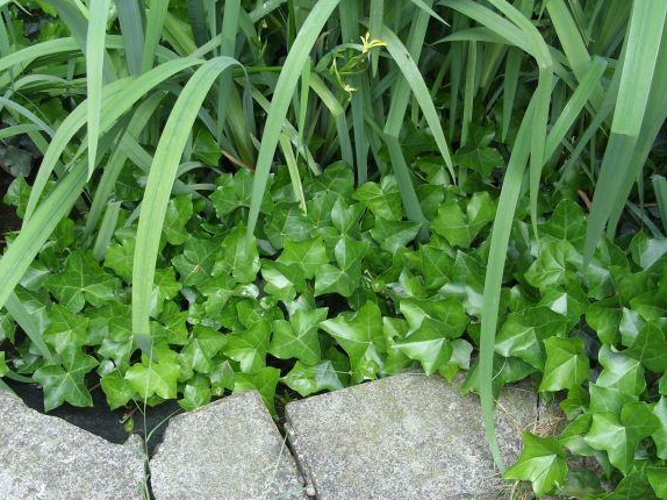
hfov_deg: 36.2
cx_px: 328
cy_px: 290
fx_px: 1021
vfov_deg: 27.5
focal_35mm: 53
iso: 50
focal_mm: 6.3
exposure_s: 1/96
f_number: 2.8
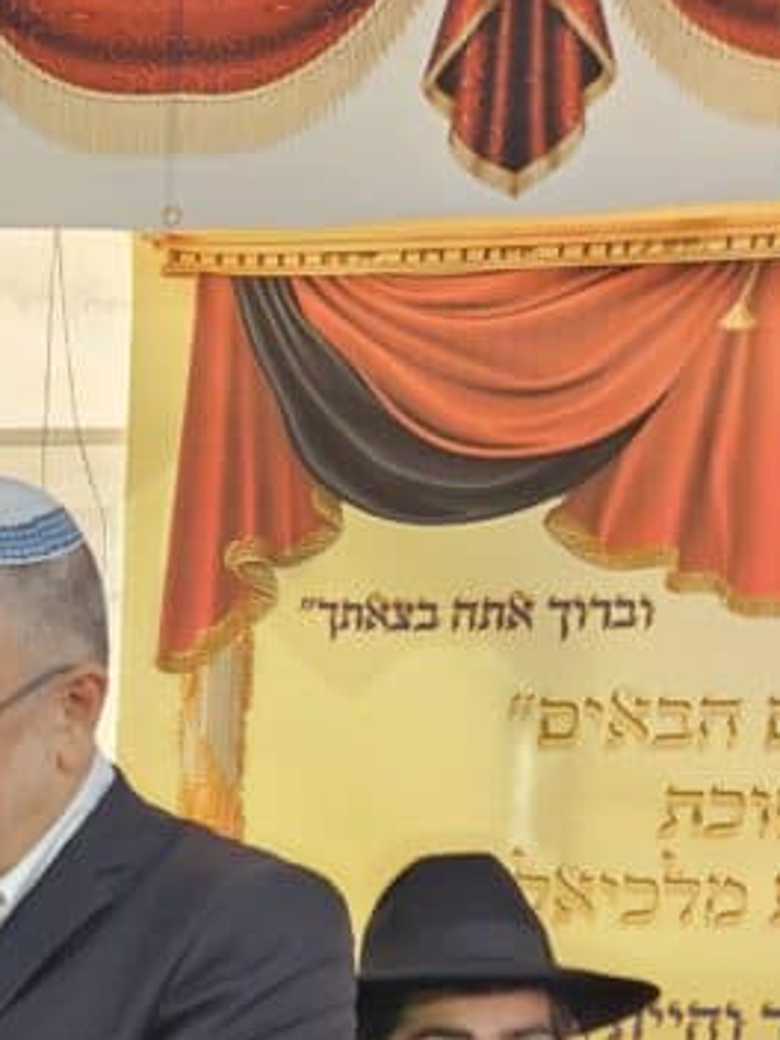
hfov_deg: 20.2
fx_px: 2013
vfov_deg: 27.0
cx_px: -219
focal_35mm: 67
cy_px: 1099
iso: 100
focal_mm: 5.4
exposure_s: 1/100
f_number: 1.8
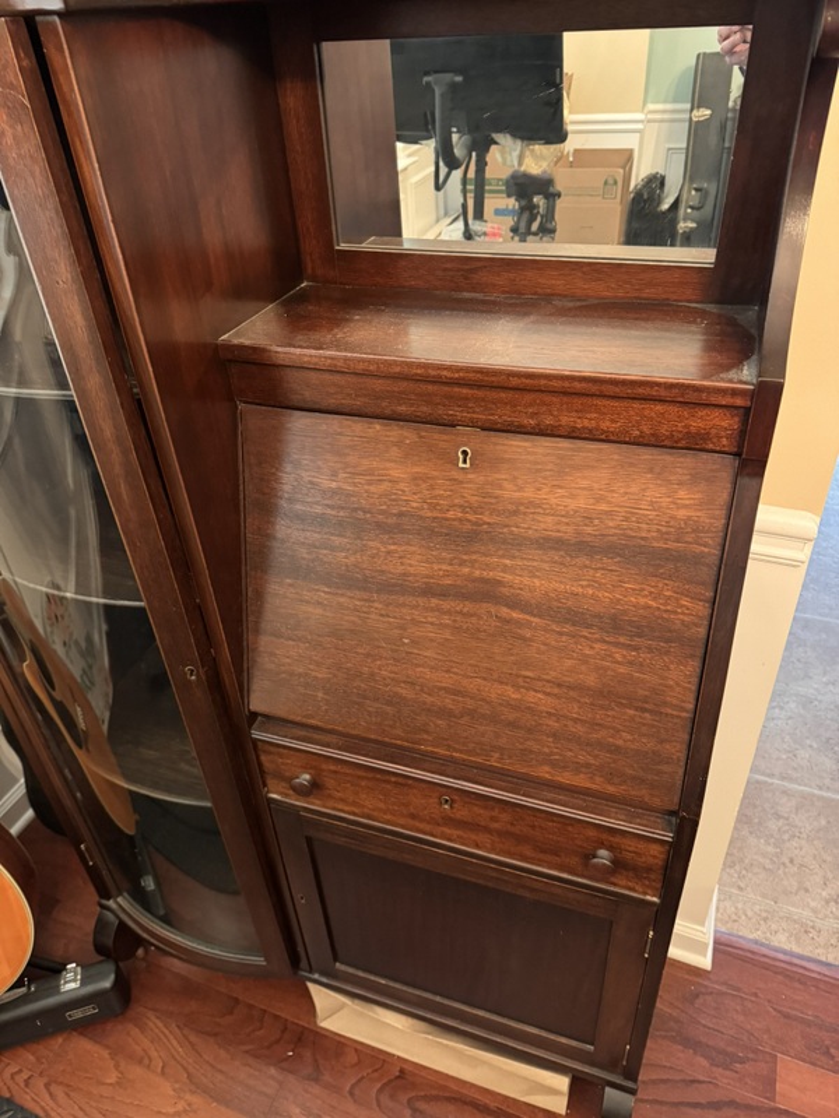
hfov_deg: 56.8
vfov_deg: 71.6
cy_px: 559
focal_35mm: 24
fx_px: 776
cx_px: 420
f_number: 1.78
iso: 800
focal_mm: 6.76
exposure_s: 1/30
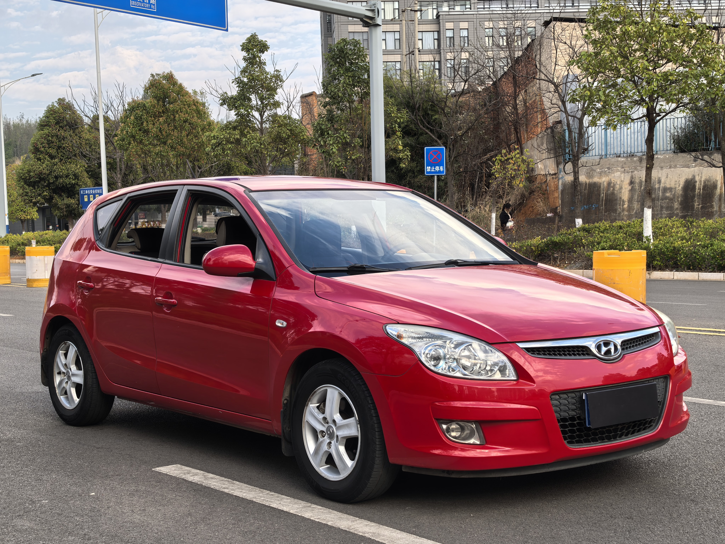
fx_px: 1131
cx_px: 362
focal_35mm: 54
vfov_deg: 27.0
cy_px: 272
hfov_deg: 35.5
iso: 50
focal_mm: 6.98
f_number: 2
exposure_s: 1/598
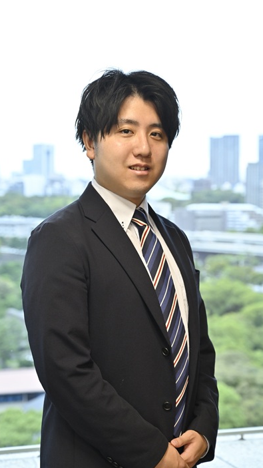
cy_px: 235
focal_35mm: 74
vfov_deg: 28.6
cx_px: 113
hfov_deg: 16.3
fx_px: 918
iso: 800
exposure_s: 1/90
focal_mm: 70
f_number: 5.6
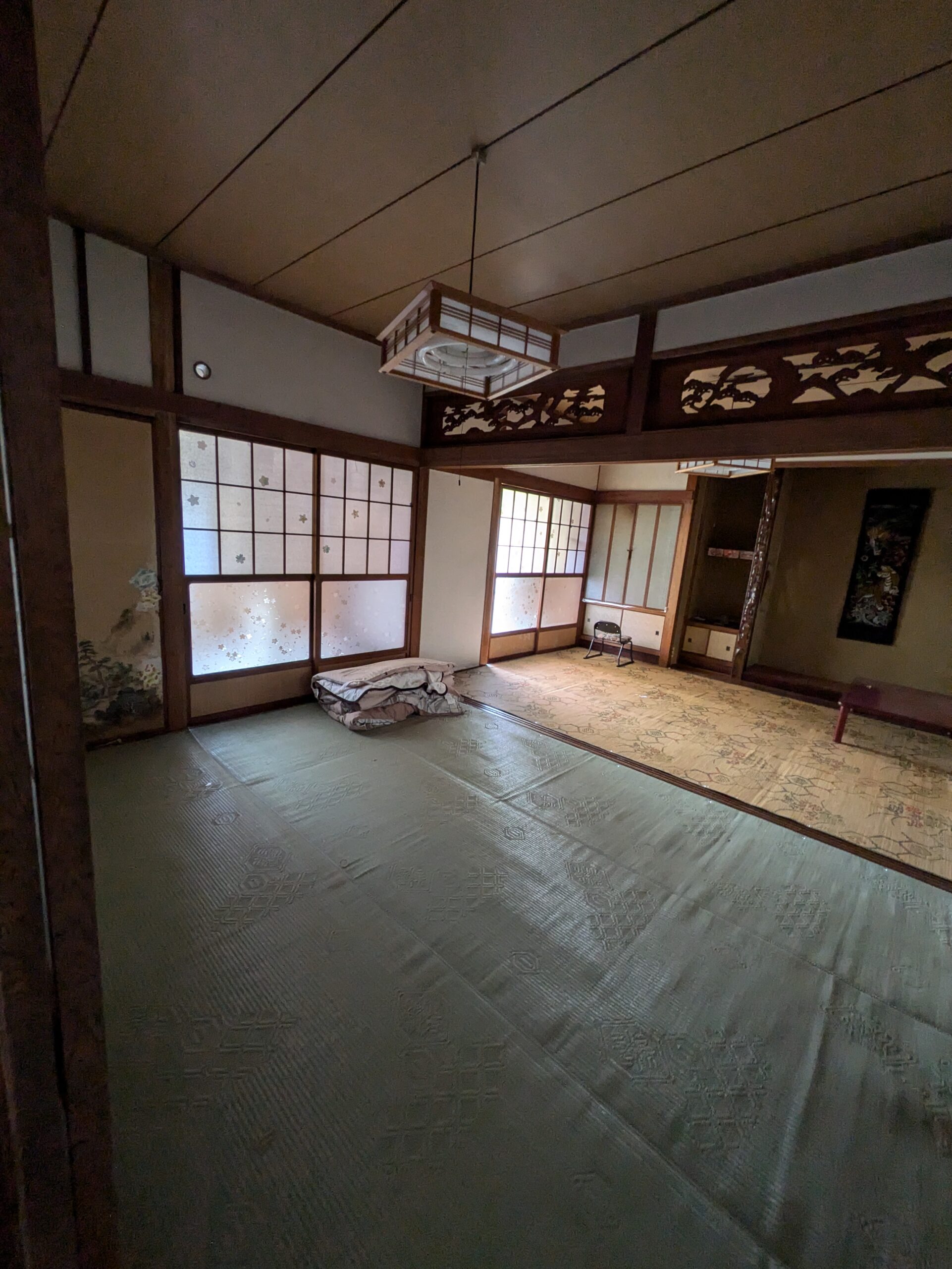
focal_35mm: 14
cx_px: 476
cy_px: 634
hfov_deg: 85.7
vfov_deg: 102.0
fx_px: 513
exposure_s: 1/24
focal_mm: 1.83
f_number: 2.2
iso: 271
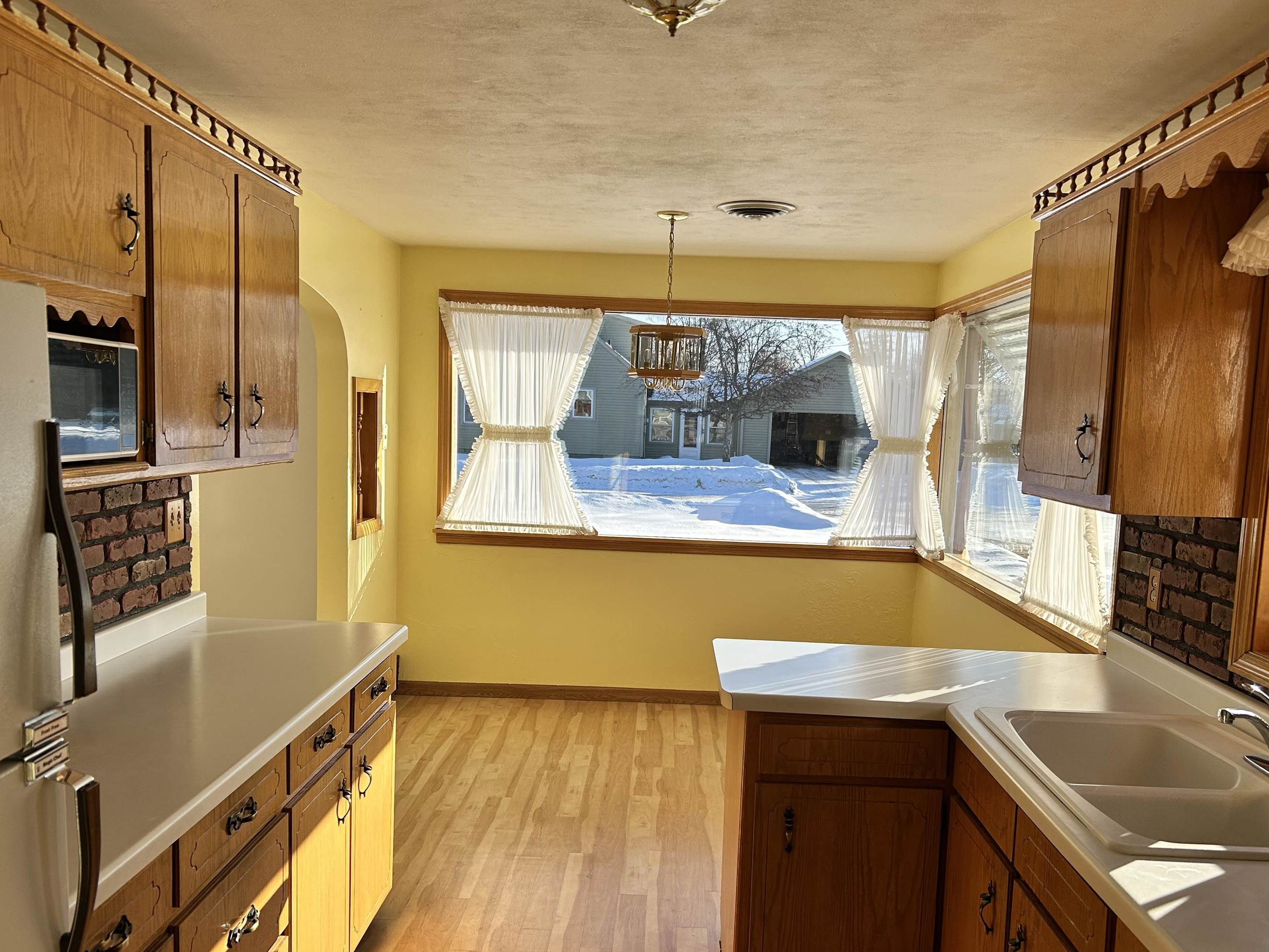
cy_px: 536
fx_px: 1100
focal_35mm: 30
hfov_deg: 59.9
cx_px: 654
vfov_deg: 46.7
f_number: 1.5
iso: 50
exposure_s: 1/1009
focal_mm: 5.7
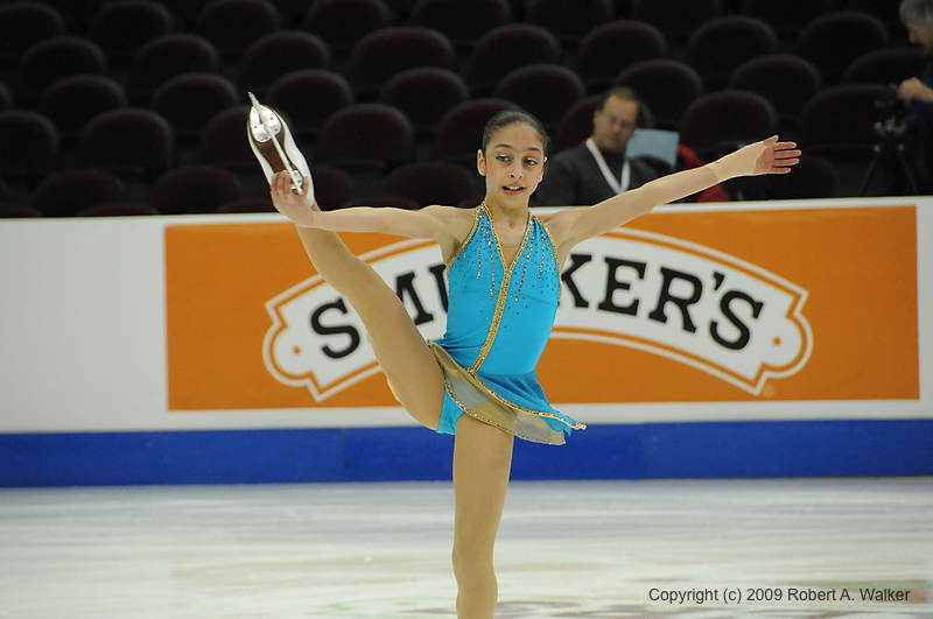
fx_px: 7764
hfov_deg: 6.9
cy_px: 310
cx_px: 466
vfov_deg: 4.6
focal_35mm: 300
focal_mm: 200
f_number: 5.6
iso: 3200
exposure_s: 1/800
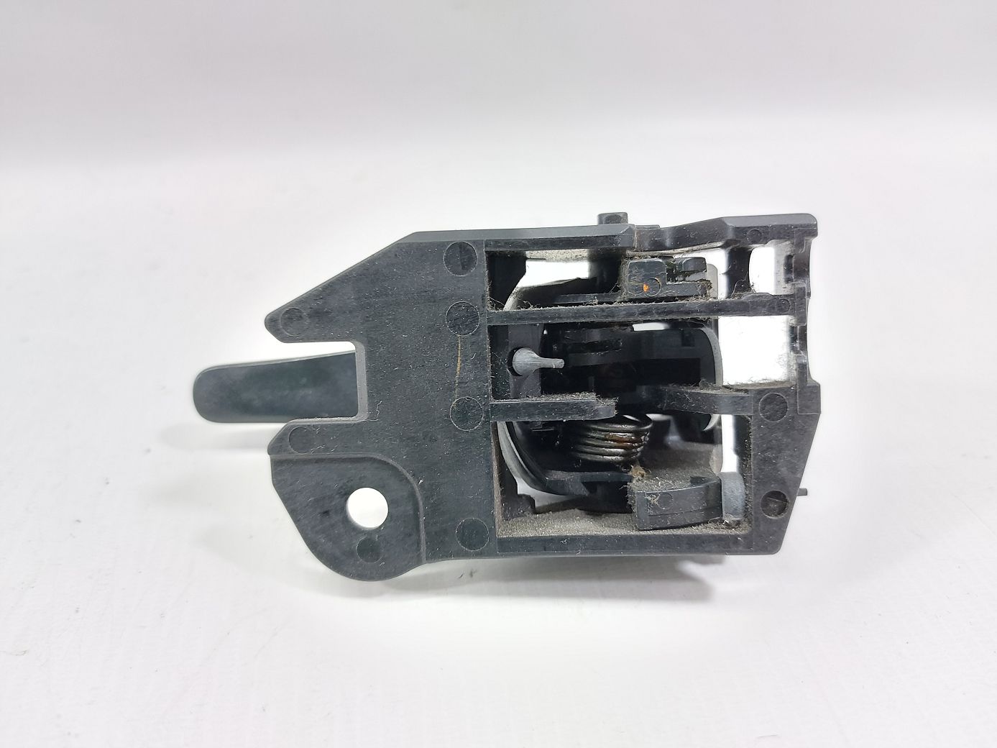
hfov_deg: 71.6
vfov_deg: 56.8
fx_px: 691
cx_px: 498
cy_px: 374
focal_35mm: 24
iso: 200
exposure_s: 1/50
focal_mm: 5.23
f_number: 1.8
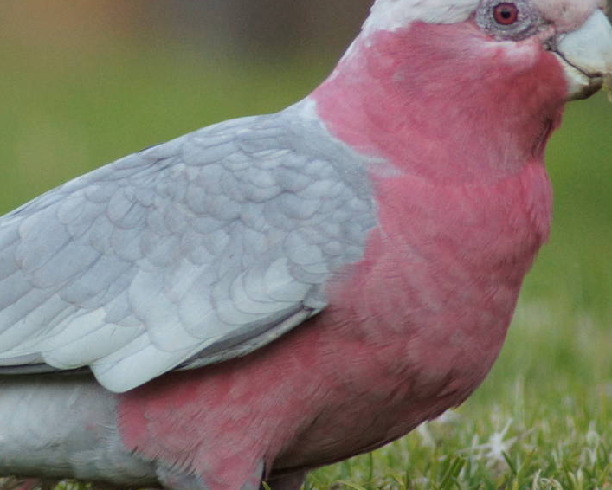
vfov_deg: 1.6
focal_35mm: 955
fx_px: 17303
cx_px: 138
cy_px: 208
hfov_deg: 2.0
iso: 1250
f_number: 5.6
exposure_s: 1/500
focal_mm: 300
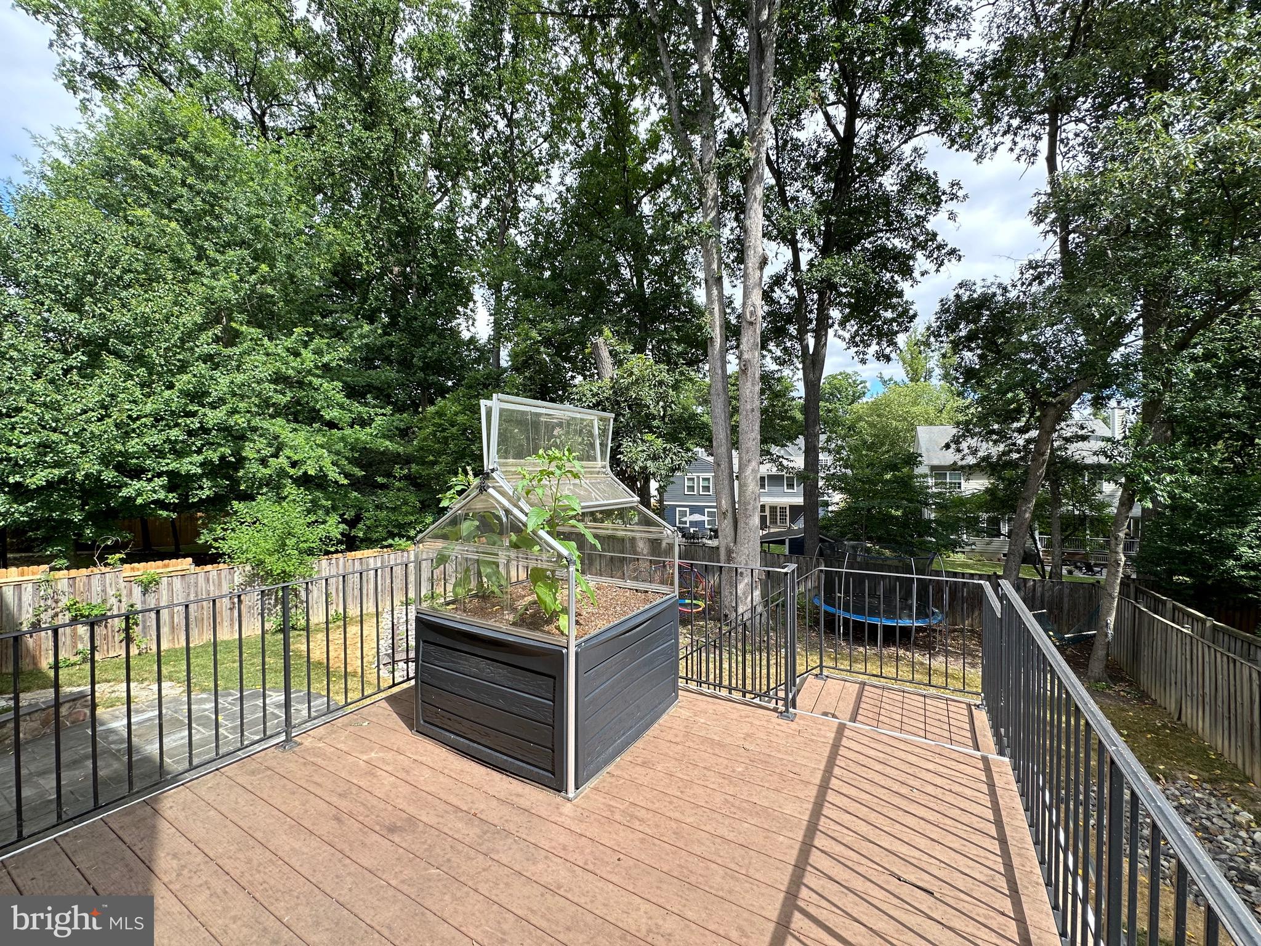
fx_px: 510
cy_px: 473
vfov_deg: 85.7
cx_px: 630
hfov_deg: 102.1
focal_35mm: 14
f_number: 2.2
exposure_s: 1/354
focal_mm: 2.22
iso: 40
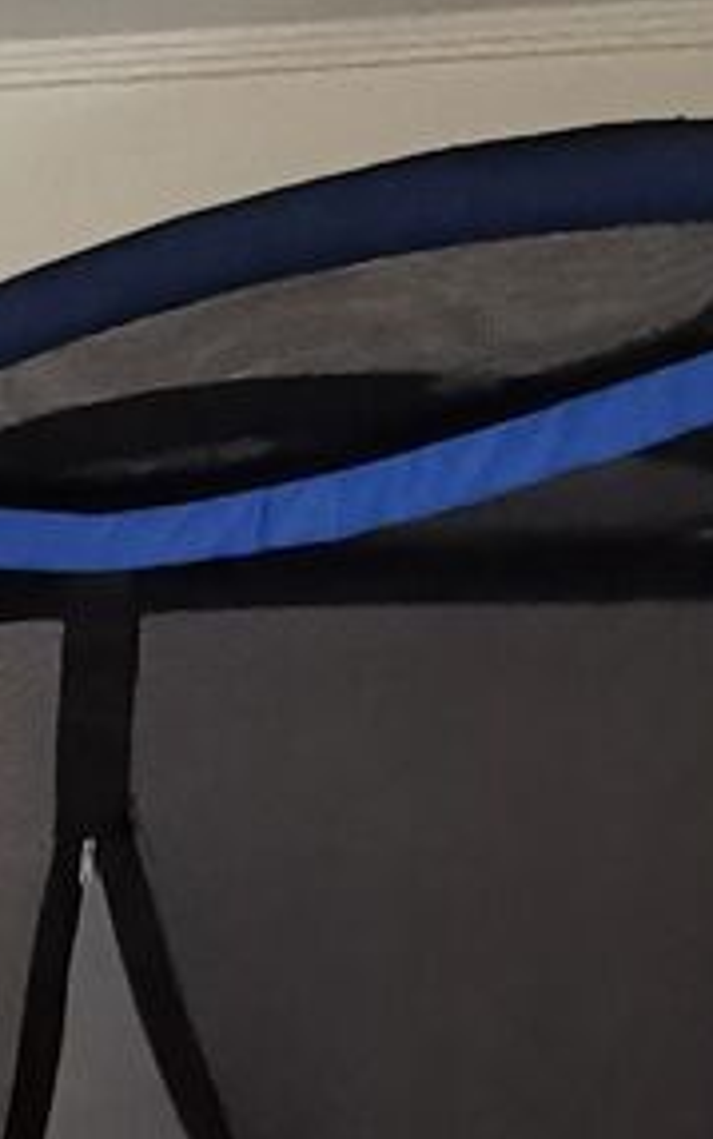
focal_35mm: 114
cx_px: -1916
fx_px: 3541
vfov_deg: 17.8
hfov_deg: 8.2
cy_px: 1143
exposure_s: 1/33.3
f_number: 2.2
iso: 320
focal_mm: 2.35
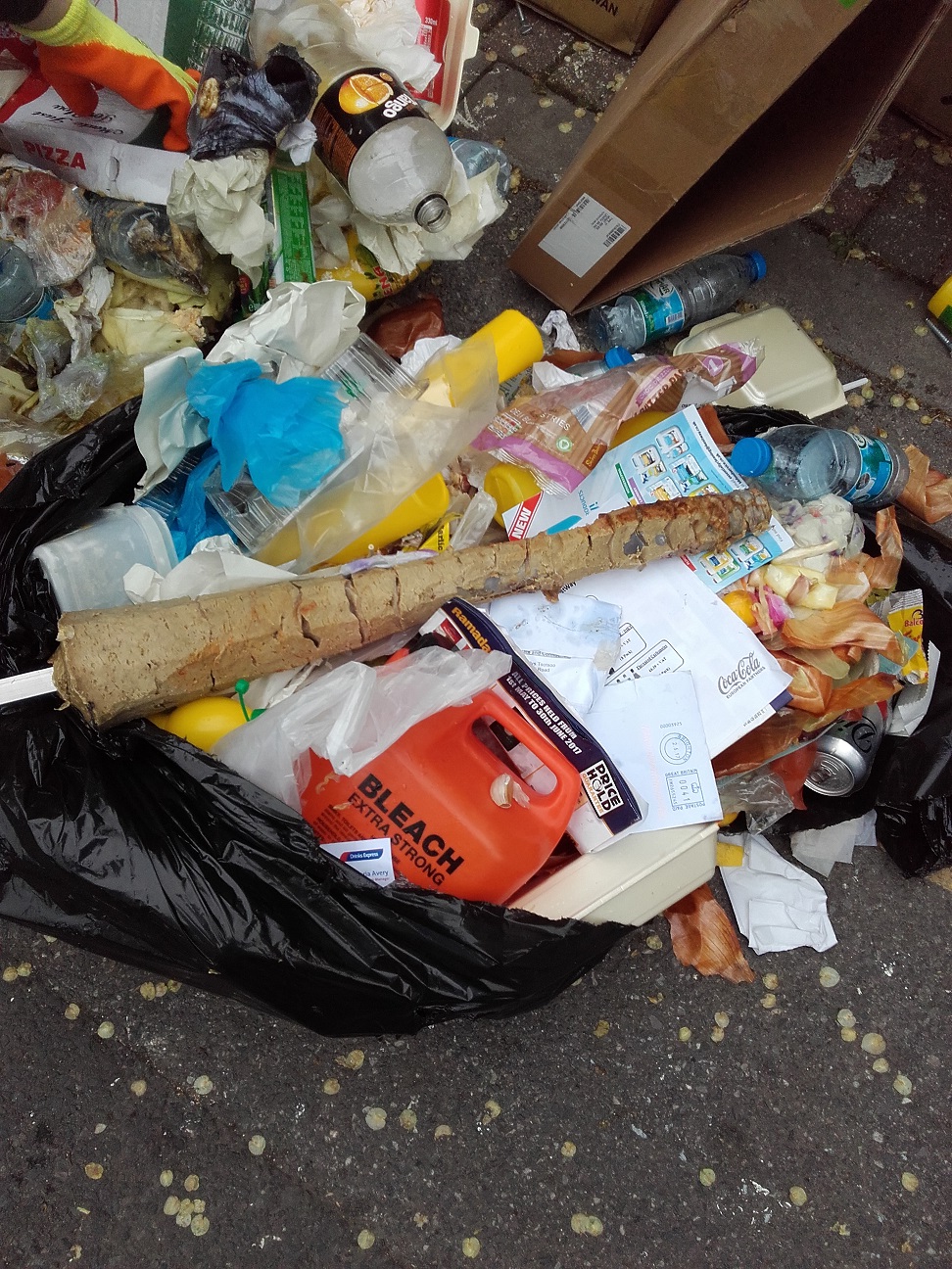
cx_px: 476
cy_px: 634
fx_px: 1137
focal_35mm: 31
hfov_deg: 45.4
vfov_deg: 58.4
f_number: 2.2
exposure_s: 1/354
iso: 50
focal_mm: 3.31
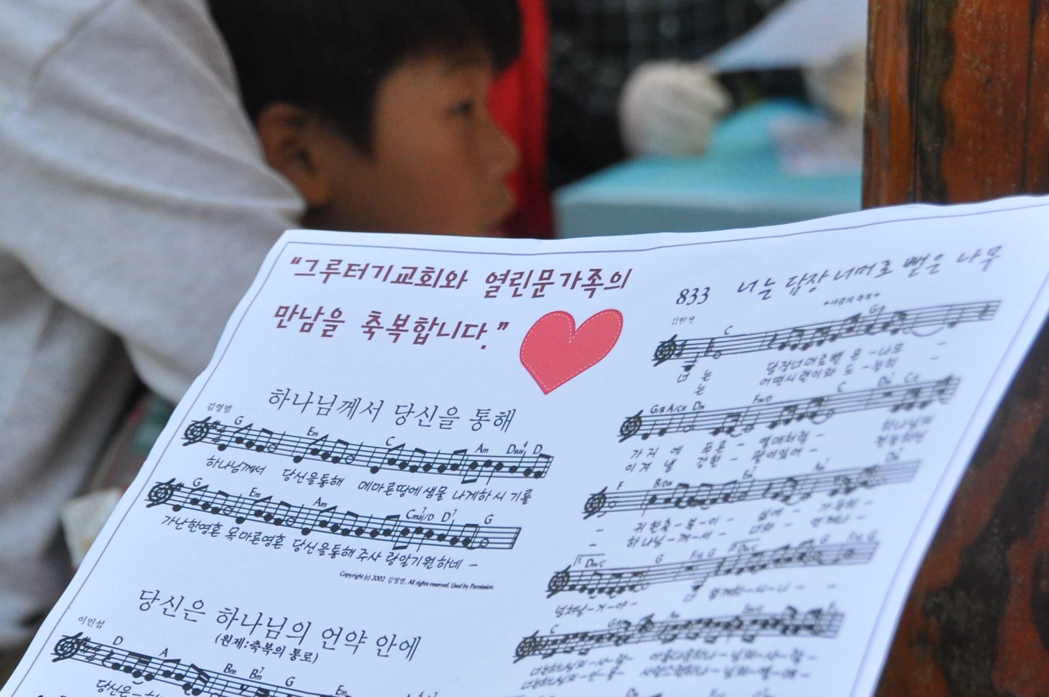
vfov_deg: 11.1
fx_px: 3579
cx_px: 436
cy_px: 503
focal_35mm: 123
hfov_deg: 16.7
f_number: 4.5
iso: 800
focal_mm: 44
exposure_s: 1/250
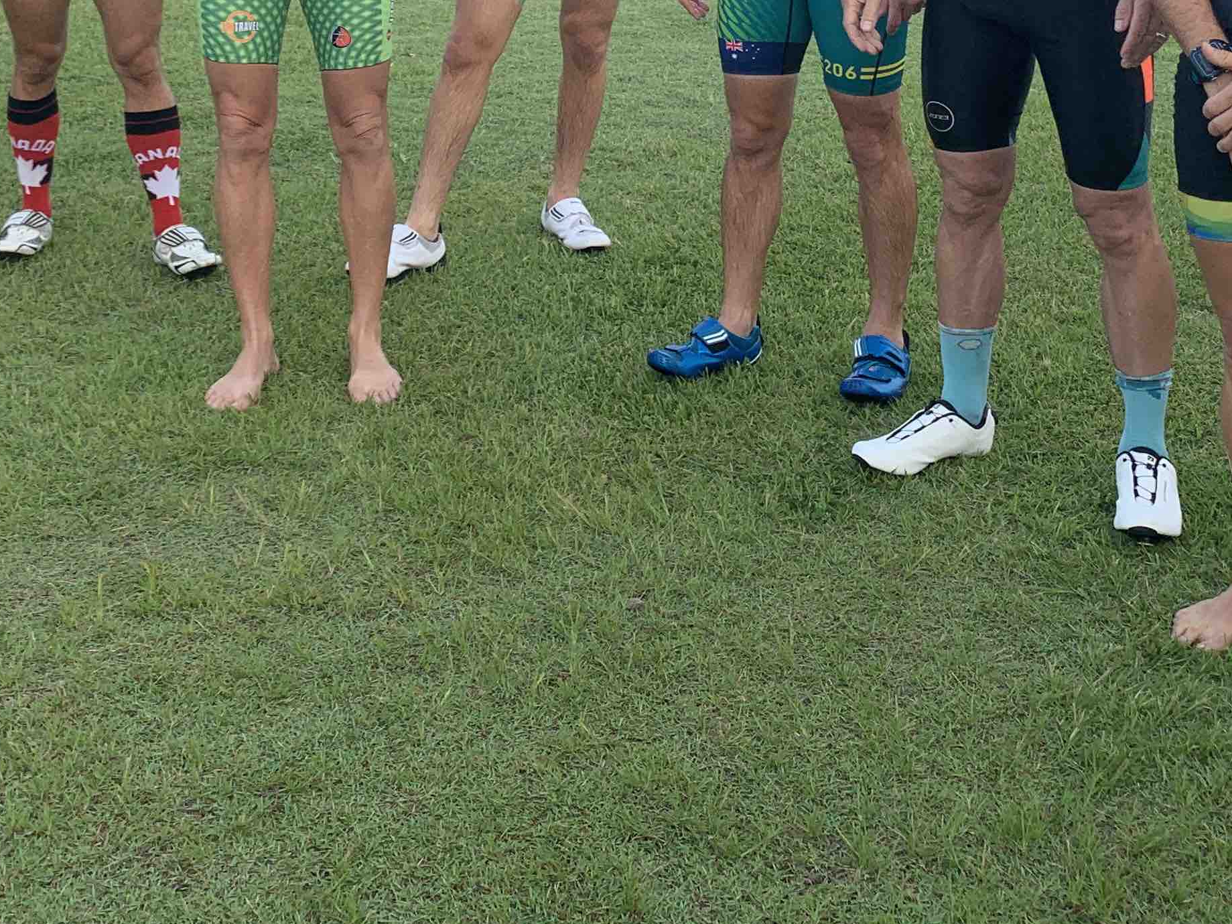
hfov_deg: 33.7
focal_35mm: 57
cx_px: 537
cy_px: -81
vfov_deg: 24.1
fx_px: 2029
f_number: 1.8
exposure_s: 1/267
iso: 25
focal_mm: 4.25
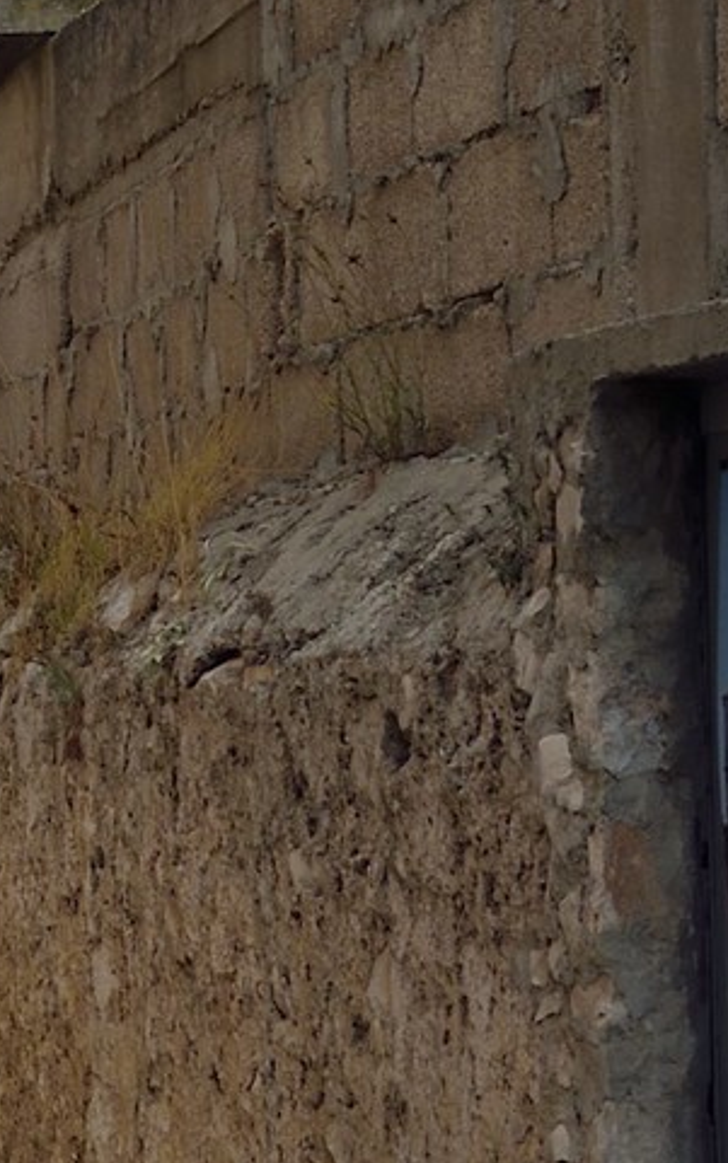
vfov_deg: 12.7
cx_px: -1159
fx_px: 5170
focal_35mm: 163
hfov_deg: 7.4
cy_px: 54
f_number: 9
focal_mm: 32
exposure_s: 1/640
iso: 400
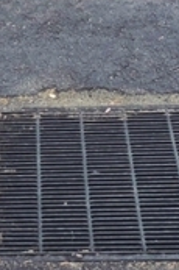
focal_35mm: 142
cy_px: -317
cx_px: -97
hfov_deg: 9.4
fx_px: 1061
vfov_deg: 12.3
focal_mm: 6.3
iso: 80
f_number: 1.7
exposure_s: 1/182
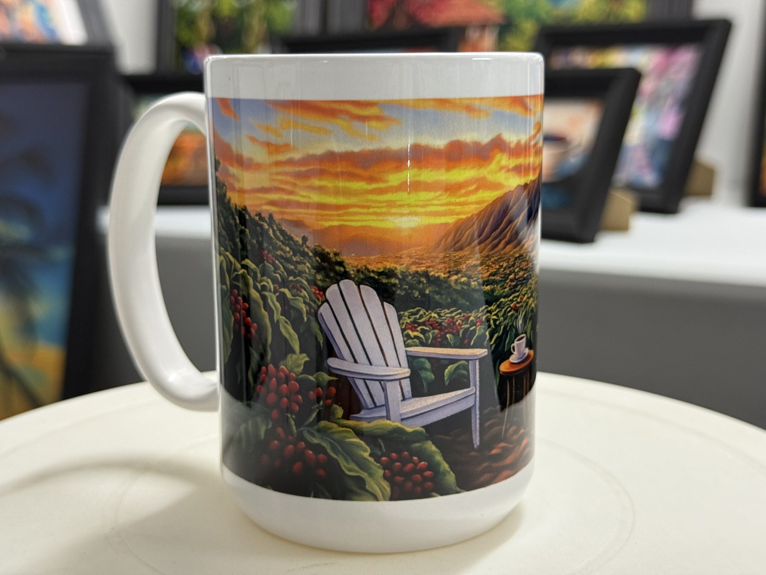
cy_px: 288
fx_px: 1062
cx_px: 383
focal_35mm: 48
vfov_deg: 30.3
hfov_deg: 39.7
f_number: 1.78
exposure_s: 1/60
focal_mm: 6.76
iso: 200
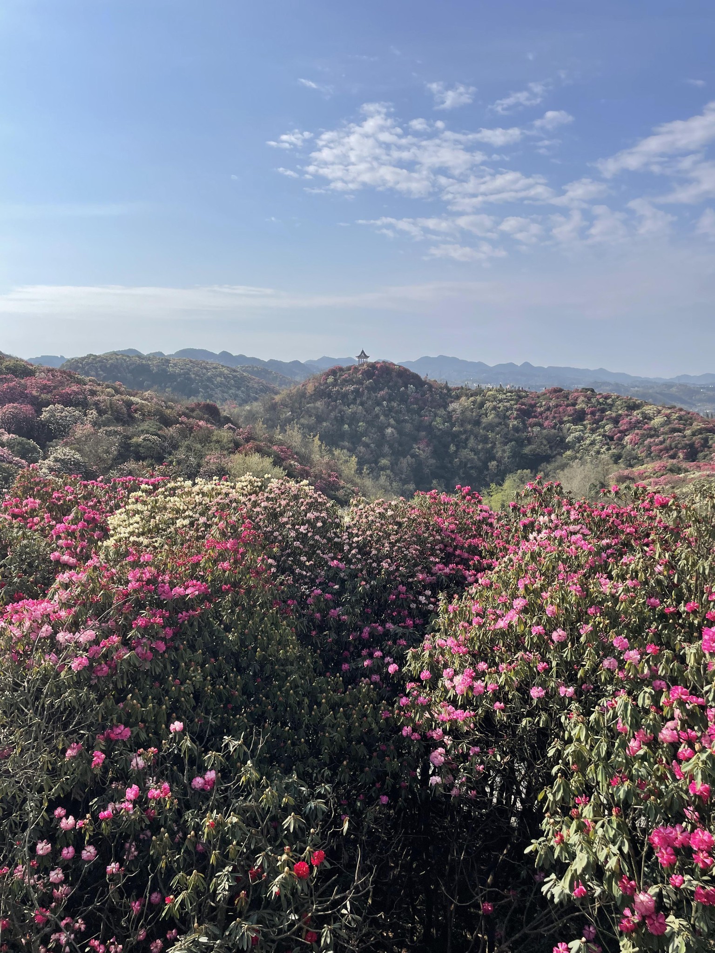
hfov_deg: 53.1
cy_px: 476
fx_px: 716
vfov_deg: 67.3
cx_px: 358
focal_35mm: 26
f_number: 1.6
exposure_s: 1/4651
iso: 32
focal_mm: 4.2
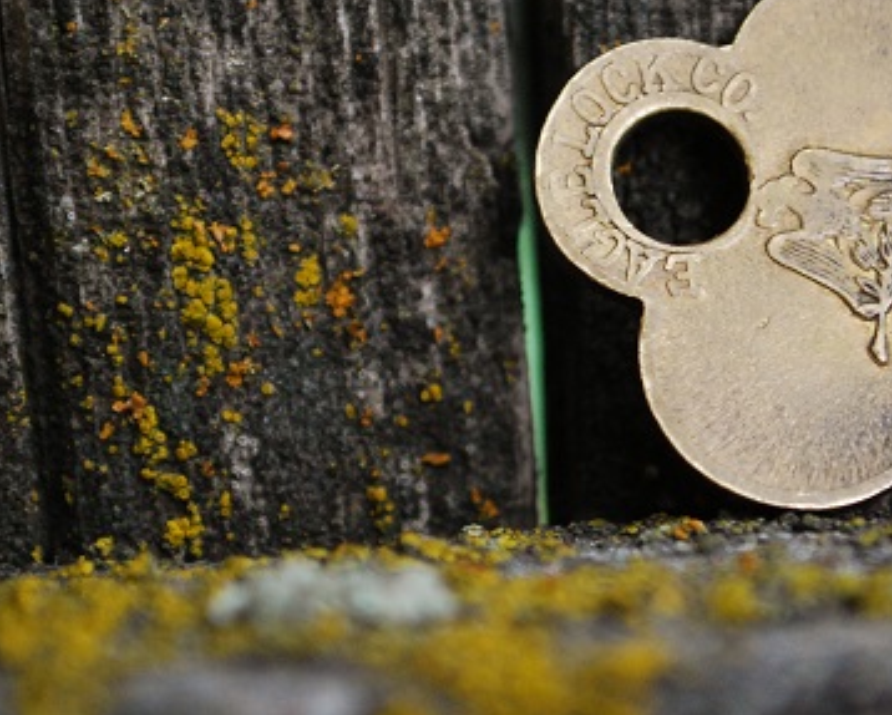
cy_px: 250
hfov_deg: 11.1
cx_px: 546
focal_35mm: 173
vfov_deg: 8.9
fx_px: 4572
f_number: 5.6
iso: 900
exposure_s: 1/30
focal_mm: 55
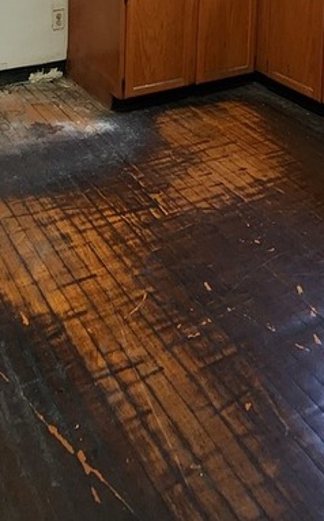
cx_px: 80
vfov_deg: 37.8
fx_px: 552
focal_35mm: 39
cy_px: -105
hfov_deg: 32.1
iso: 320
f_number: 2.2
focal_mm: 2.2
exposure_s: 1/30
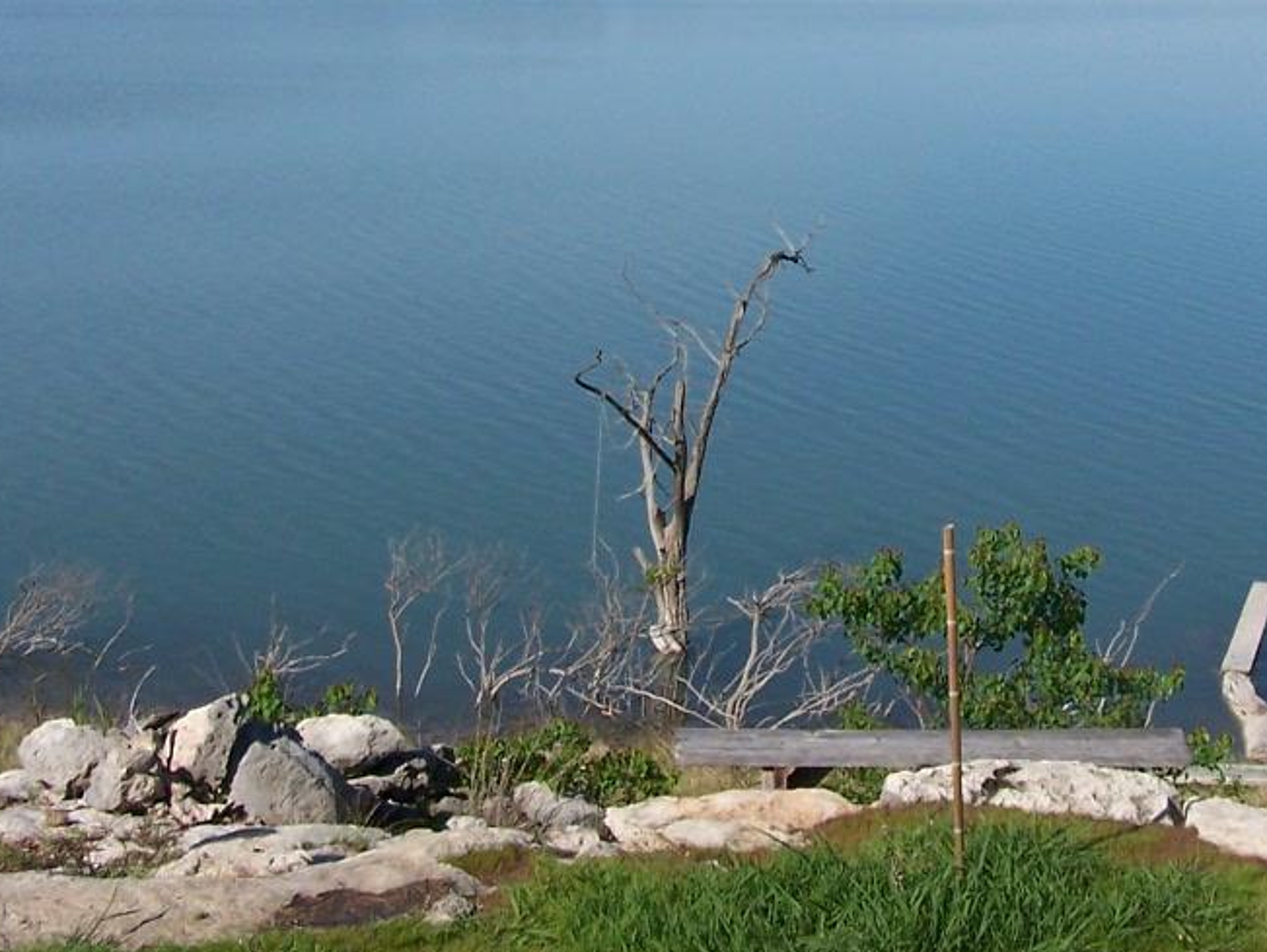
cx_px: 858
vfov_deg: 20.8
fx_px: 2564
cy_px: 222
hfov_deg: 27.6
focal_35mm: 70
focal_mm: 6.3
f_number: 5.6
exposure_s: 1/500
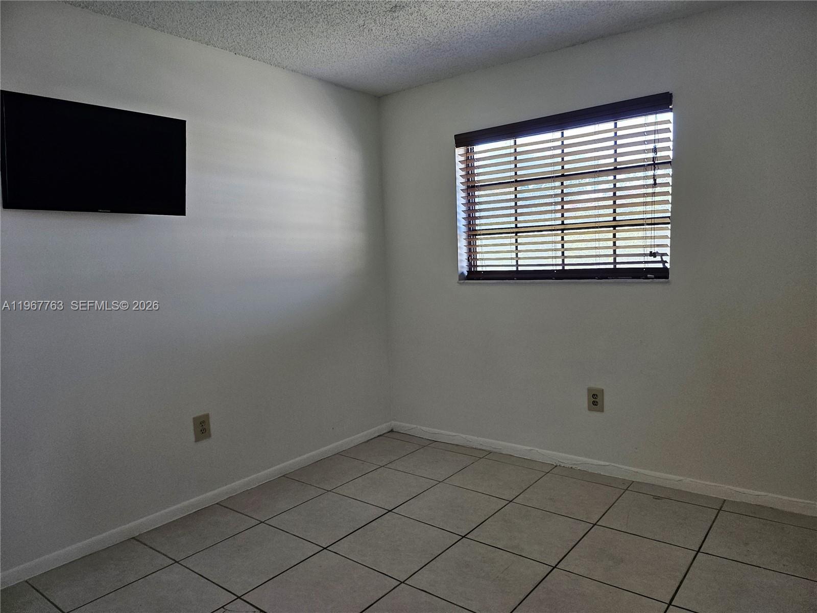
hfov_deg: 71.6
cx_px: 408
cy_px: 306
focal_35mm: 24
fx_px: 566
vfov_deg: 56.8
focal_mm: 5
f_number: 1.8
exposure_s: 1/120
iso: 200
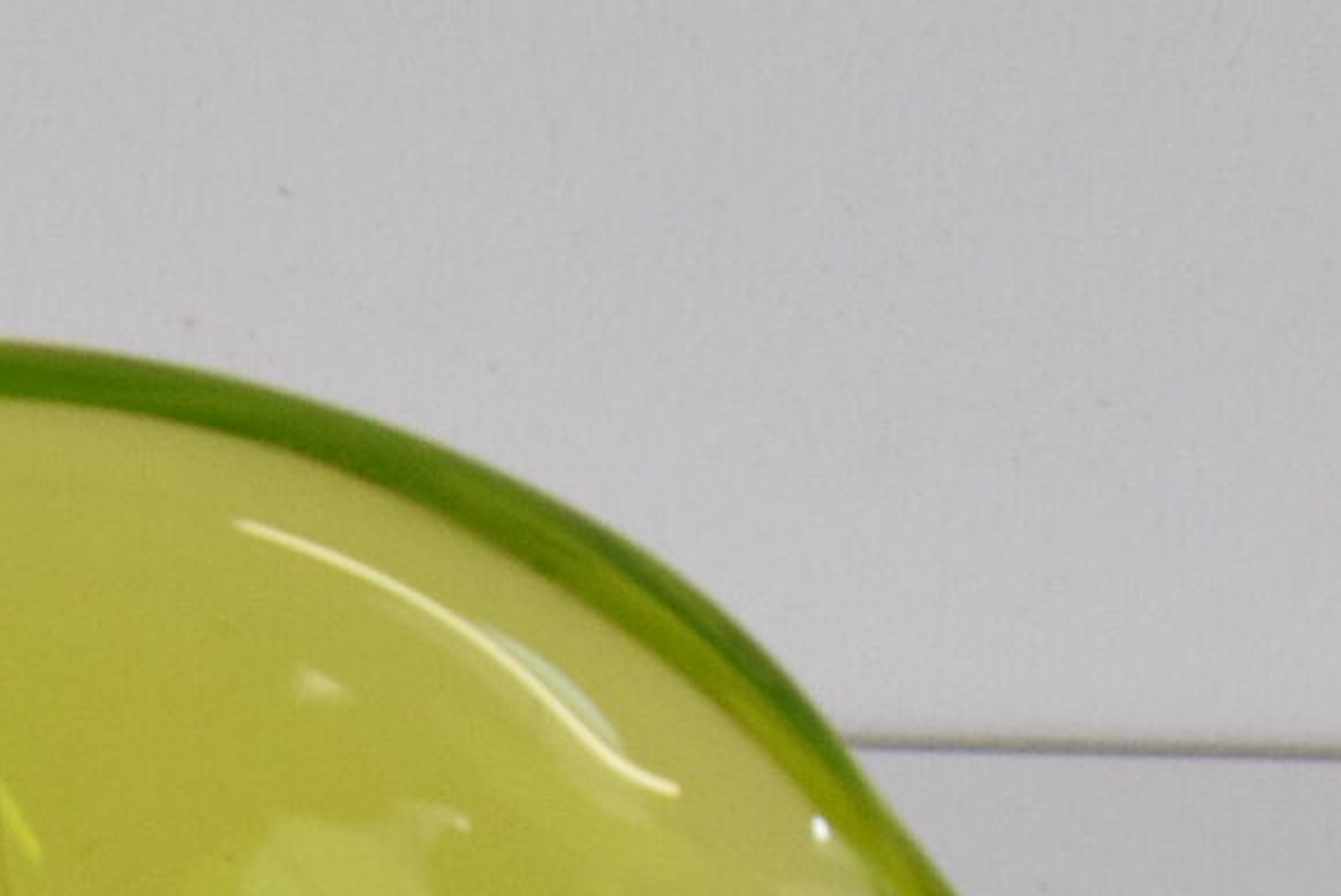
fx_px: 5778
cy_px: 2112
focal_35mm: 155
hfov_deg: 13.1
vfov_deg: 8.2
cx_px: -28
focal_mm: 20
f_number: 9
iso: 1600
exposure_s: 1/320
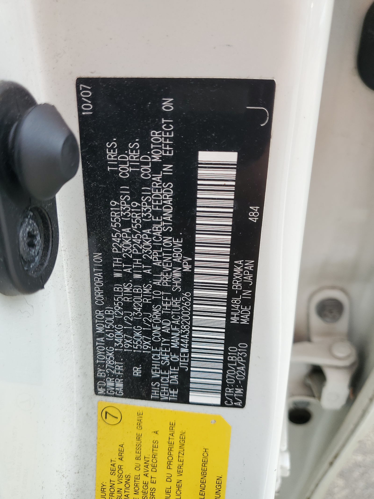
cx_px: 187
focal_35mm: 26
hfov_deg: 53.1
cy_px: 250
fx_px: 375
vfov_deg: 67.3
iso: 50
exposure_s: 1/526
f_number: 1.5
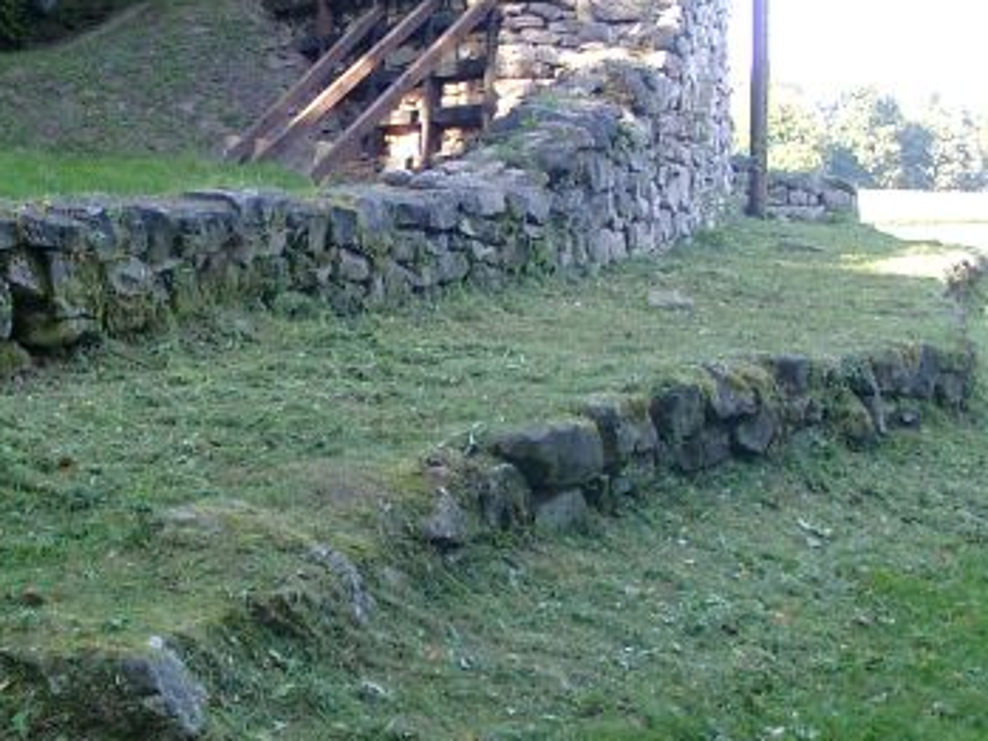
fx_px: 2227
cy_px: 252
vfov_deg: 18.9
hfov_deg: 24.8
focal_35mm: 78
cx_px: 286
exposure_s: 1/76.2
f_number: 2.8
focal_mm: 7.13
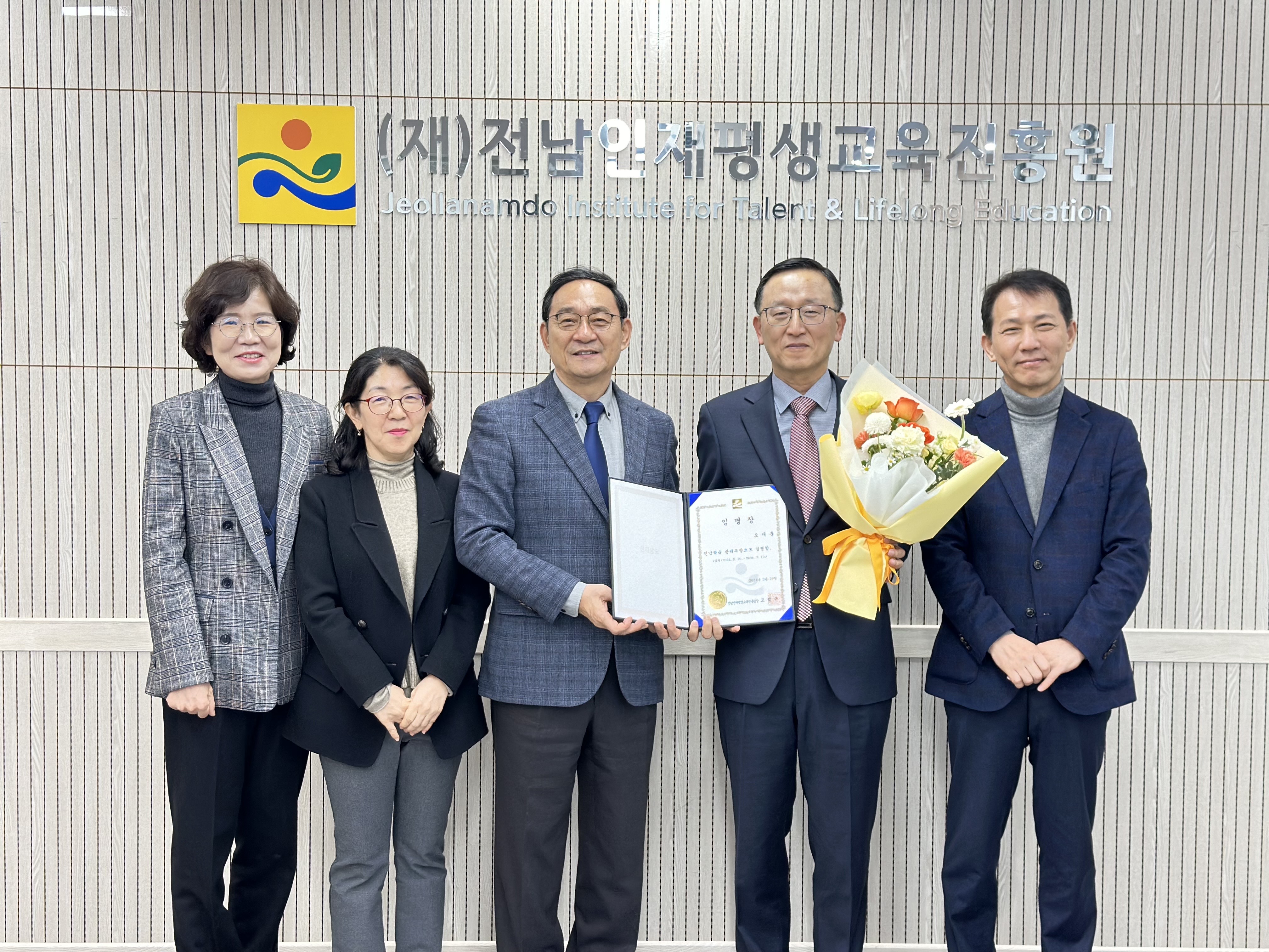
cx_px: 634
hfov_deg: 39.7
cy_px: 476
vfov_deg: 30.3
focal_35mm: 48
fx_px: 1760
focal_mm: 6.86
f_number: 1.78
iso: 125
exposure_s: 1/60
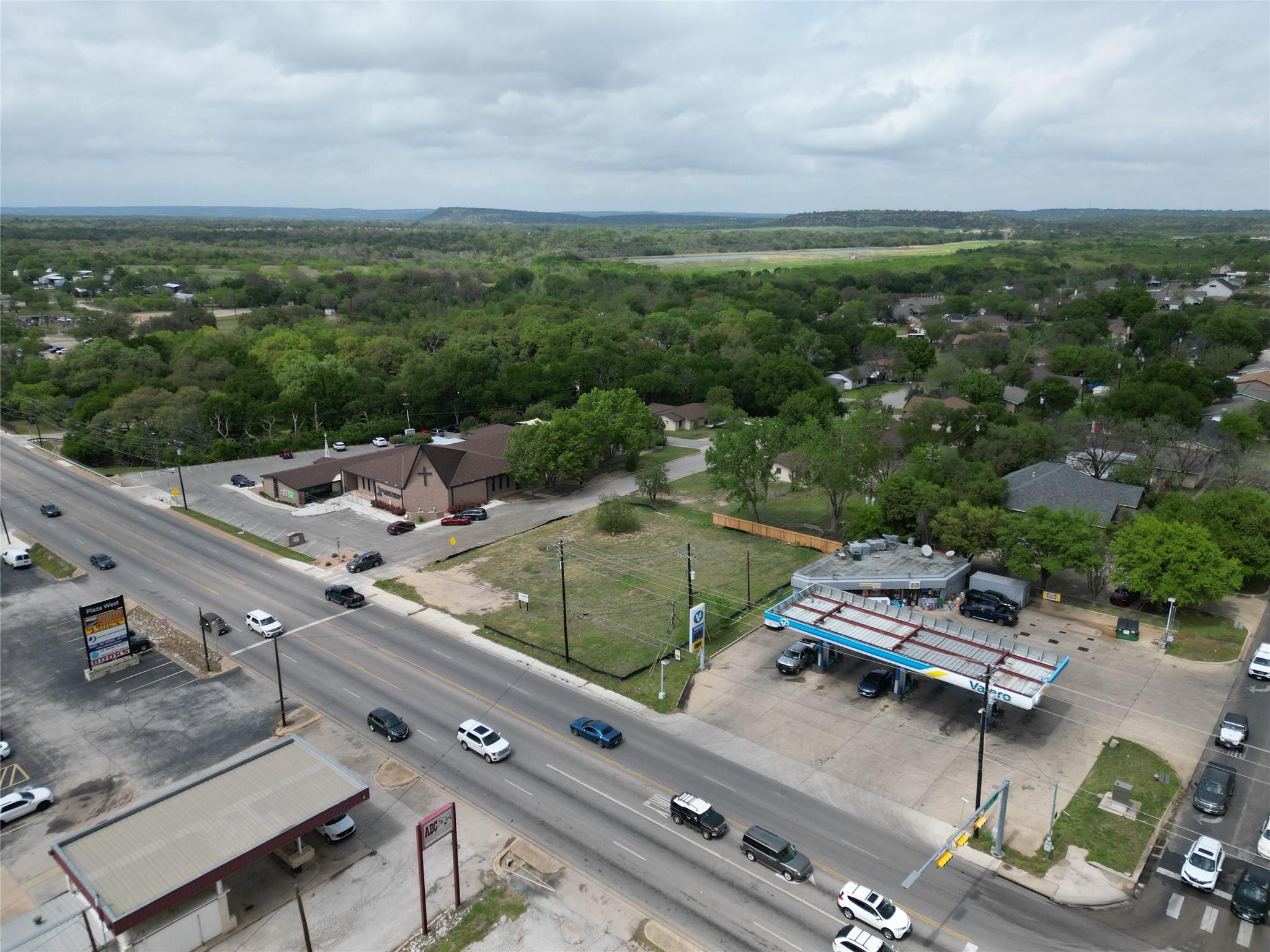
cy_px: 476
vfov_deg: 56.8
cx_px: 635
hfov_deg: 71.6
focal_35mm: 24
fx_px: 881
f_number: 1.7
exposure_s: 1/3200
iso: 120
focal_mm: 6.72
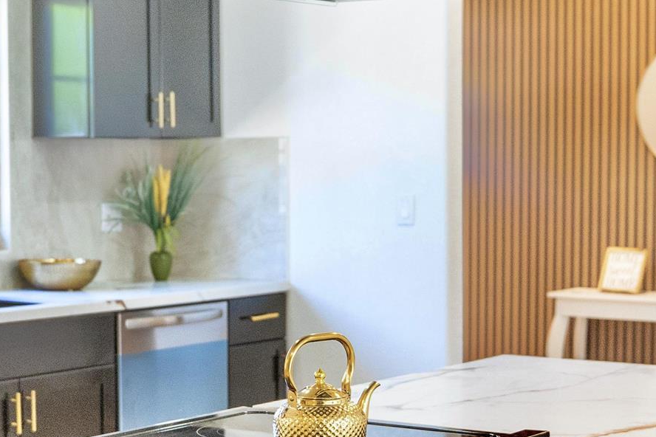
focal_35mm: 83
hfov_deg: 24.4
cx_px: 220
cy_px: 294
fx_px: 1512
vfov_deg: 16.4
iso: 1250
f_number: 2.8
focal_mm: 24
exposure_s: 1/400
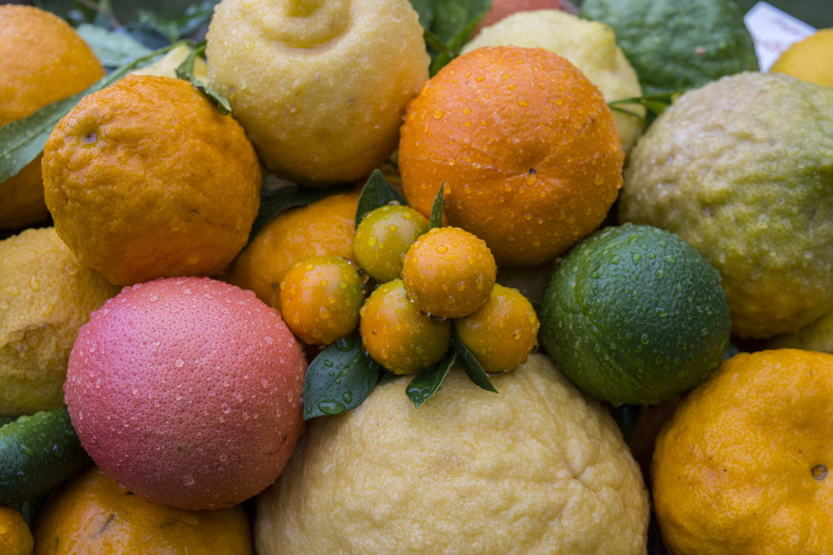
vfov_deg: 21.6
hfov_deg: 31.9
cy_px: 278
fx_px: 1458
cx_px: 416
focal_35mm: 63
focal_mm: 42
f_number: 5.6
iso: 400
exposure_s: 1/100
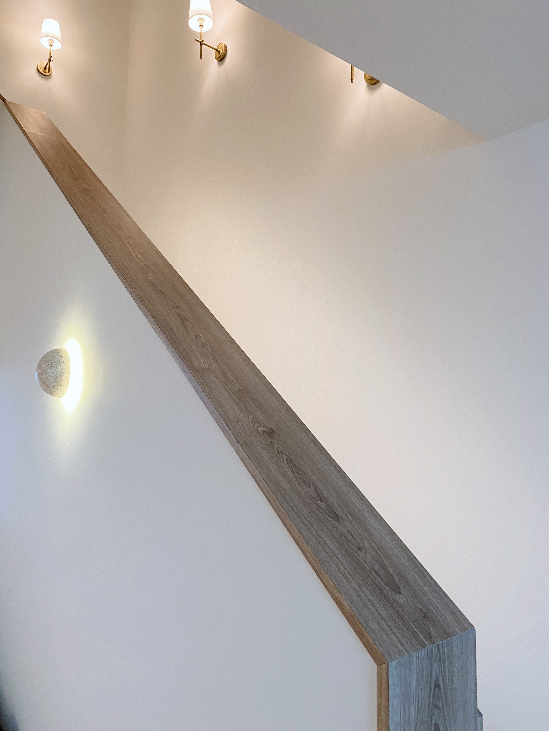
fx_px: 550
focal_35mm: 26
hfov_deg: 53.1
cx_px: 274
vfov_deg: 67.3
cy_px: 366
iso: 100
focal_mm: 4.25
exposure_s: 1/50
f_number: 1.8
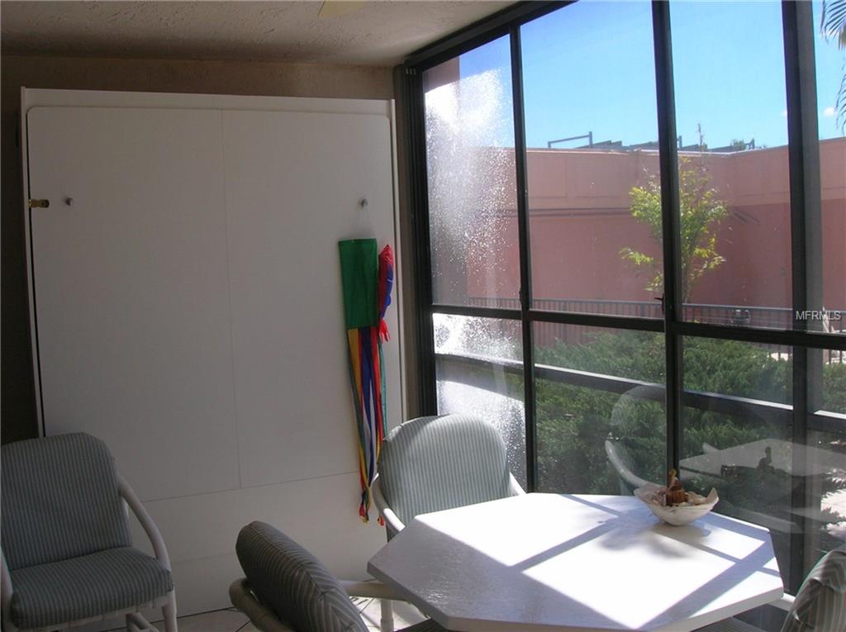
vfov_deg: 41.7
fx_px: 830
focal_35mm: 34
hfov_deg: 54.0
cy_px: 316
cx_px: 423
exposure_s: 1/143
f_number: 4.9
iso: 50
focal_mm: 5.7
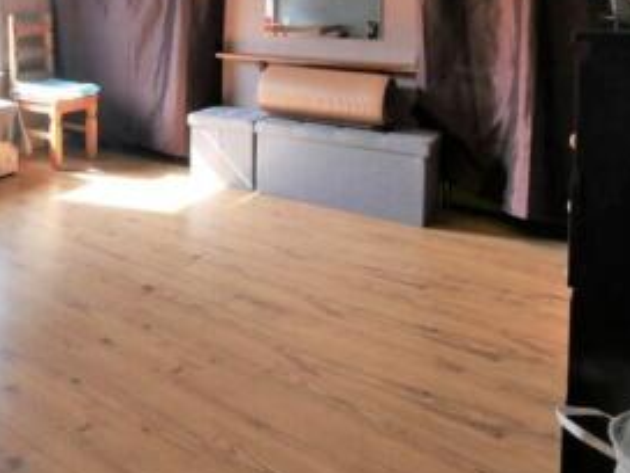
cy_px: 29
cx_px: 0
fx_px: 546
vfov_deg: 42.1
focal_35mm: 30
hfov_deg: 49.1
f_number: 4
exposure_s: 1/60
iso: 200
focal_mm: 7
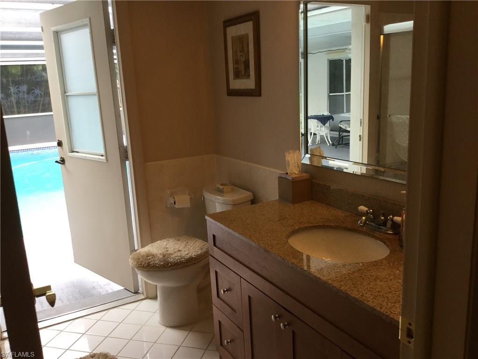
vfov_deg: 45.4
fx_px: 428
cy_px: 180
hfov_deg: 58.4
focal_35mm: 31
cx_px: 239
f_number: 2.4
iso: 25
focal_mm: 3.3
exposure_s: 1/40
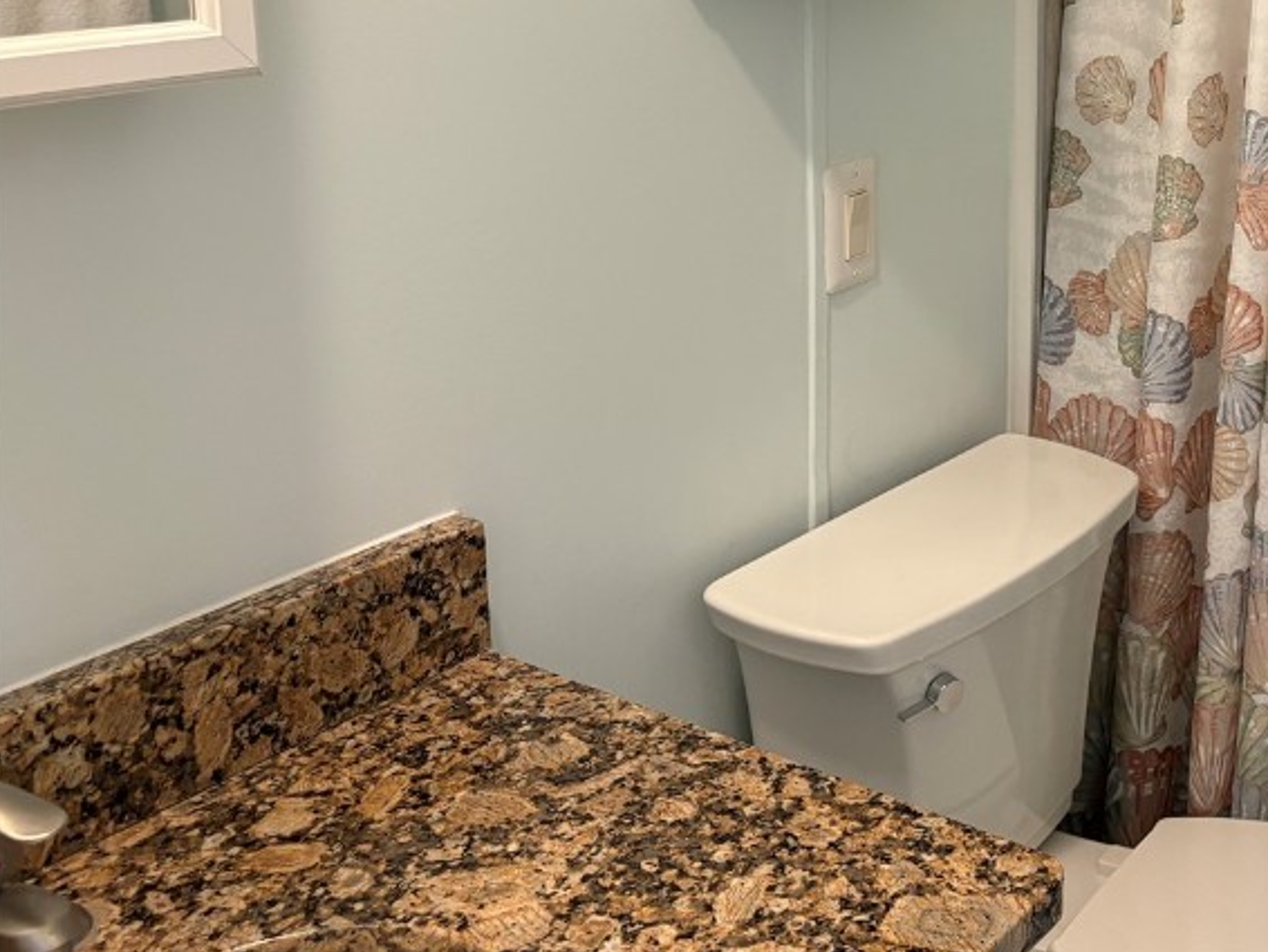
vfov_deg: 30.0
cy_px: 161
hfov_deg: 37.8
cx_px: 1138
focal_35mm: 47
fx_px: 1722
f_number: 1.6
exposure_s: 1/60
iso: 200
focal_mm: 5.96
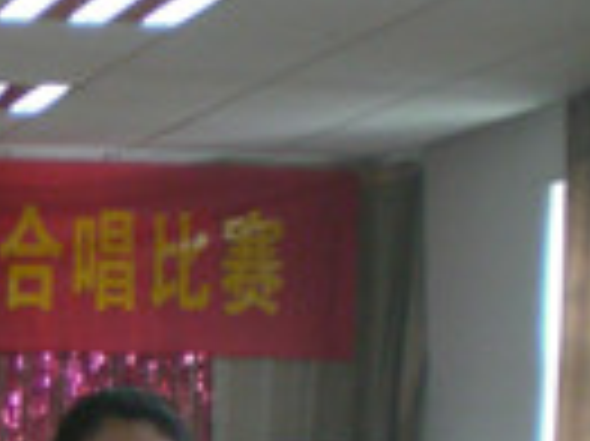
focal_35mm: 142
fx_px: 2418
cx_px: -387
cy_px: 745
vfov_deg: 10.0
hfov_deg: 12.9
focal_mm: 6.3
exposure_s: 1/50
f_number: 3.1
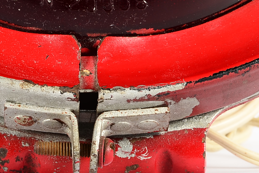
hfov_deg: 4.7
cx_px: 88
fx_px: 3184
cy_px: 64
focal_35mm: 442
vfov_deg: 3.1
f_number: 13
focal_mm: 105
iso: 100
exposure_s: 1/250
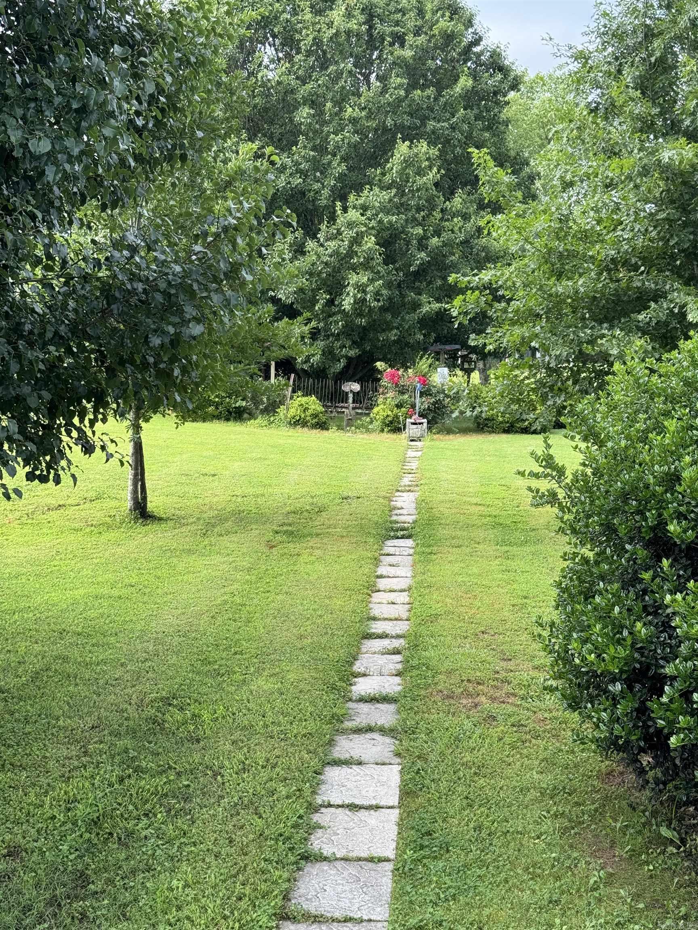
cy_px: 465
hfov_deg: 30.3
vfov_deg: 39.7
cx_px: 349
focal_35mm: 48
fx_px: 1291
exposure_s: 1/588
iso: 64
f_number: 1.78
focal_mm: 6.76
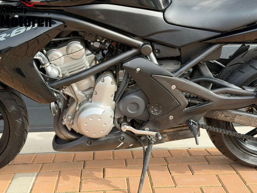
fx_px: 356
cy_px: 96
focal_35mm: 48
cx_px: 128
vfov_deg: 30.3
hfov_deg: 39.7
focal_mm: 6.76
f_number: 1.78
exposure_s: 1/762
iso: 80
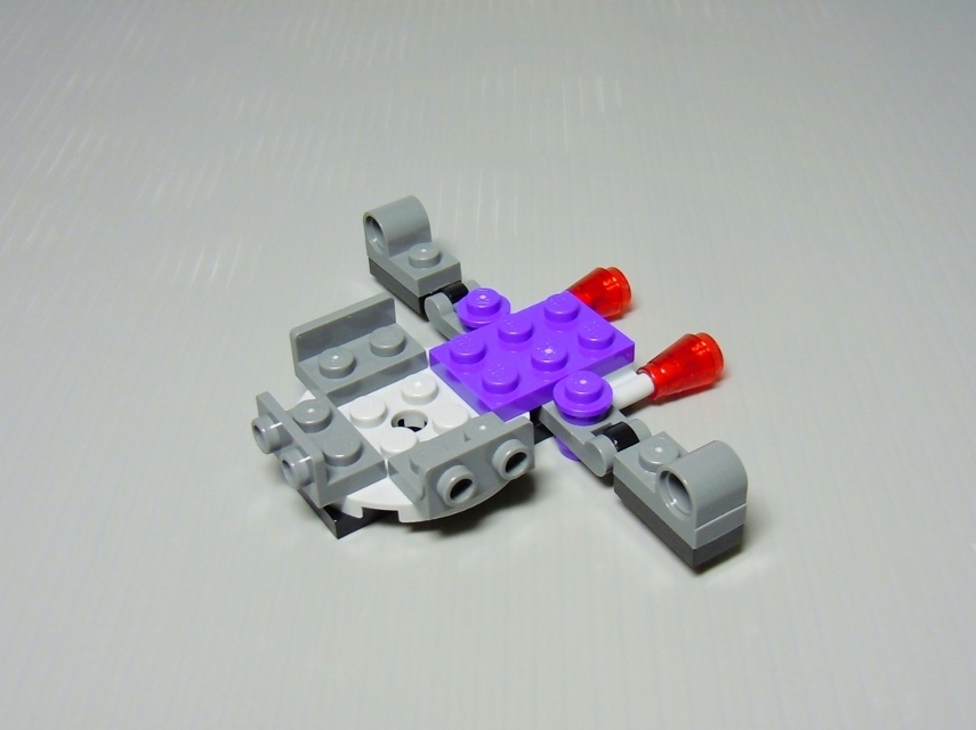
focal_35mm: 30
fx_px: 845
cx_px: 488
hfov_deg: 60.0
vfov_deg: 46.7
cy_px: 365
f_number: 3.5
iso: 100
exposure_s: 1/13
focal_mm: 5.4
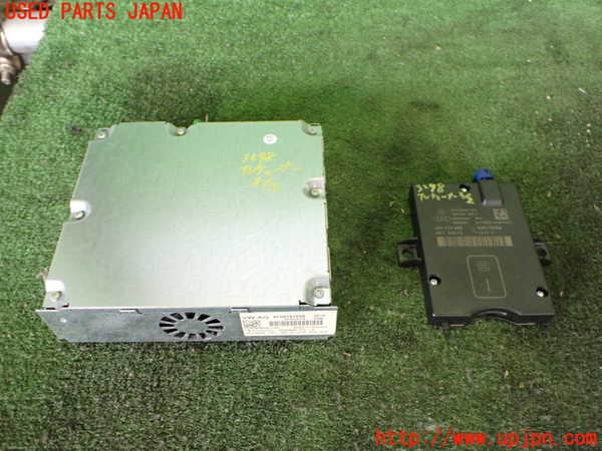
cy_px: 226
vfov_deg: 46.8
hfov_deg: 60.0
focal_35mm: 30
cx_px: 301
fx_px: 522
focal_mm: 5.4
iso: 800
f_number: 2.3
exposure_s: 1/80
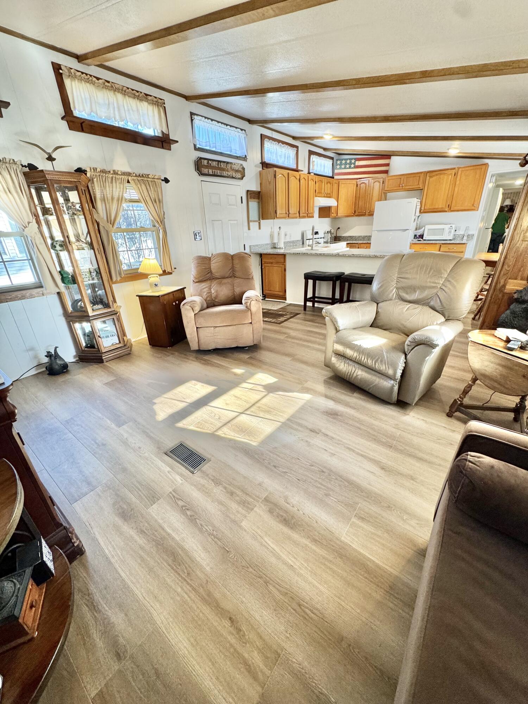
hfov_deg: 85.7
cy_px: 352
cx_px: 264
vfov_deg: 102.1
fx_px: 285
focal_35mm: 14
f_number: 2.2
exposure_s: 1/60
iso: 160
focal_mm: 2.22
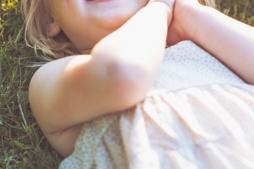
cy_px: -49
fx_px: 1792
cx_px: 139
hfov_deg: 8.1
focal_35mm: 254
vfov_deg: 5.4
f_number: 2
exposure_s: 1/400
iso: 200
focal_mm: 85
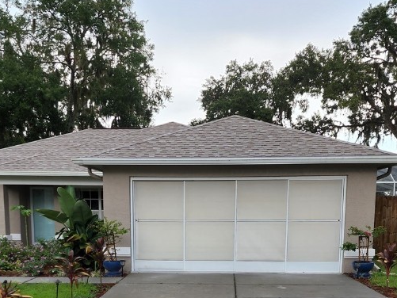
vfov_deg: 29.2
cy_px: 288
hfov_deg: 40.4
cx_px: 181
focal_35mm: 47
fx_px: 539
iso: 16
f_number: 1.8
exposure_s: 1/180
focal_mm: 6.4
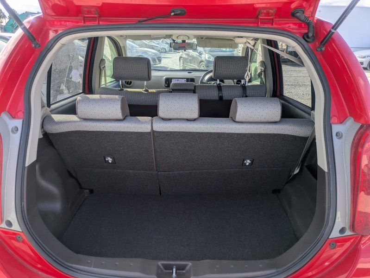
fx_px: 267
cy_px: 139
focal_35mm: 25
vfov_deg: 54.9
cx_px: 185
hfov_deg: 69.4
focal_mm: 5.43
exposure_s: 1/718
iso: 40
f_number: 1.89
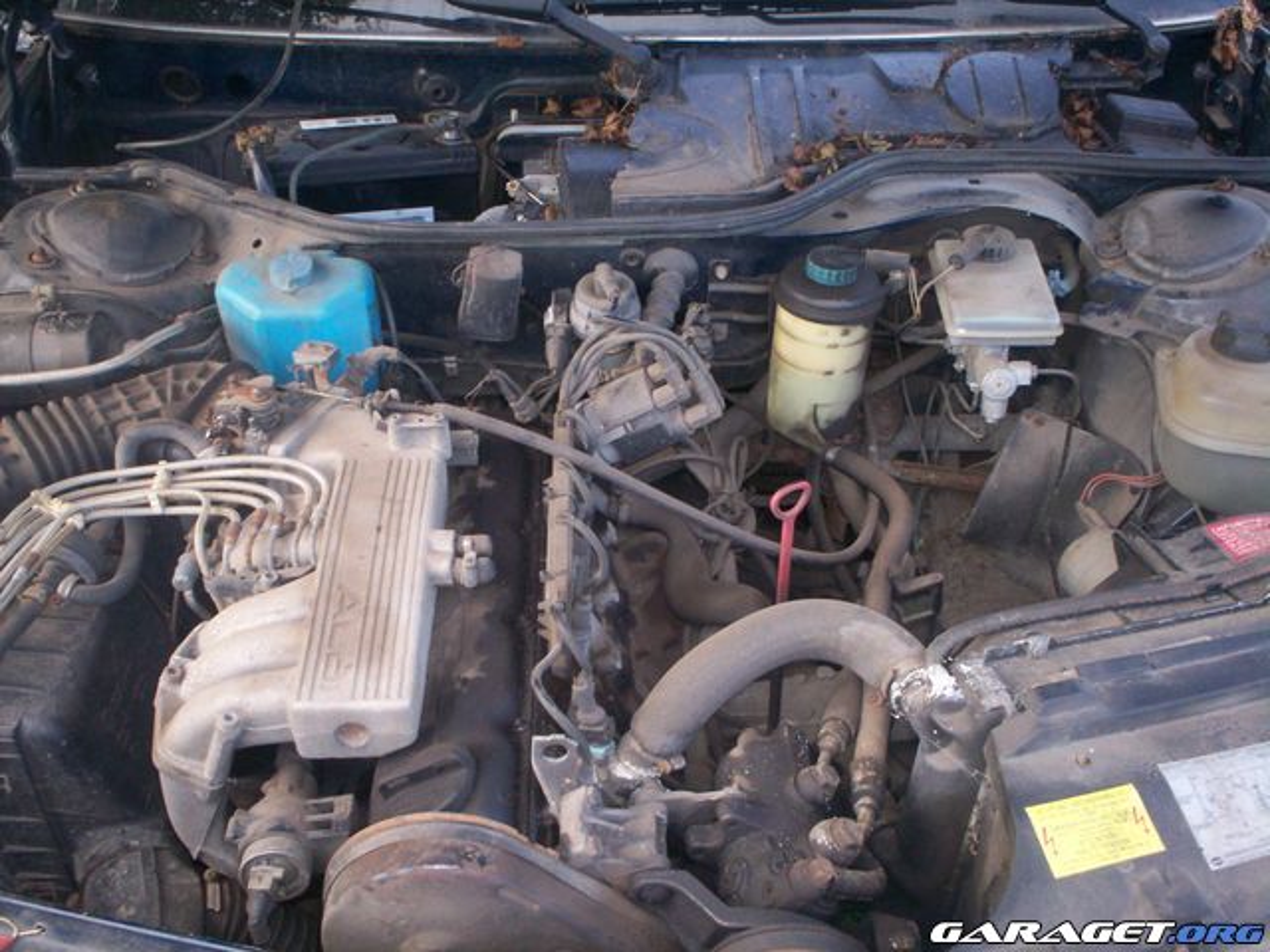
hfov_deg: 51.4
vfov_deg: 39.7
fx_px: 1321
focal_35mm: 36
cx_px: 635
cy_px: 476
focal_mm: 6
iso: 140
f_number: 4.5
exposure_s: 1/60
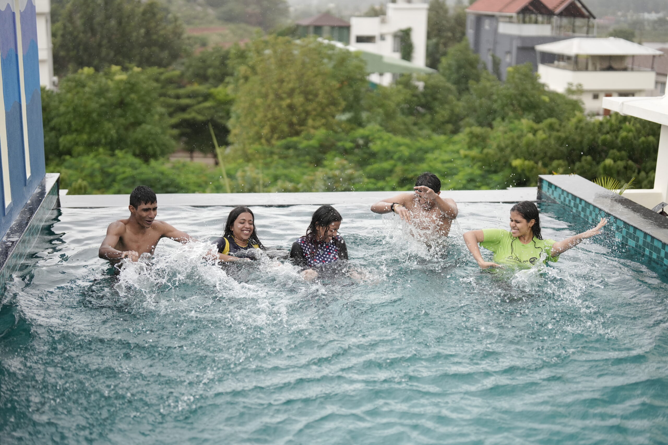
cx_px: 334
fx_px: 928
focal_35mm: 50
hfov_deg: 39.6
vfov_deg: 27.0
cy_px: 222
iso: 800
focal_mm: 50
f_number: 1.4
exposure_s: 1/2000
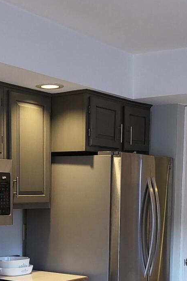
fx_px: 561
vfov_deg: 27.3
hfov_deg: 18.9
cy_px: 240
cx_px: 101
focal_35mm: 72
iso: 250
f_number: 1.8
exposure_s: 1/60
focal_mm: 5
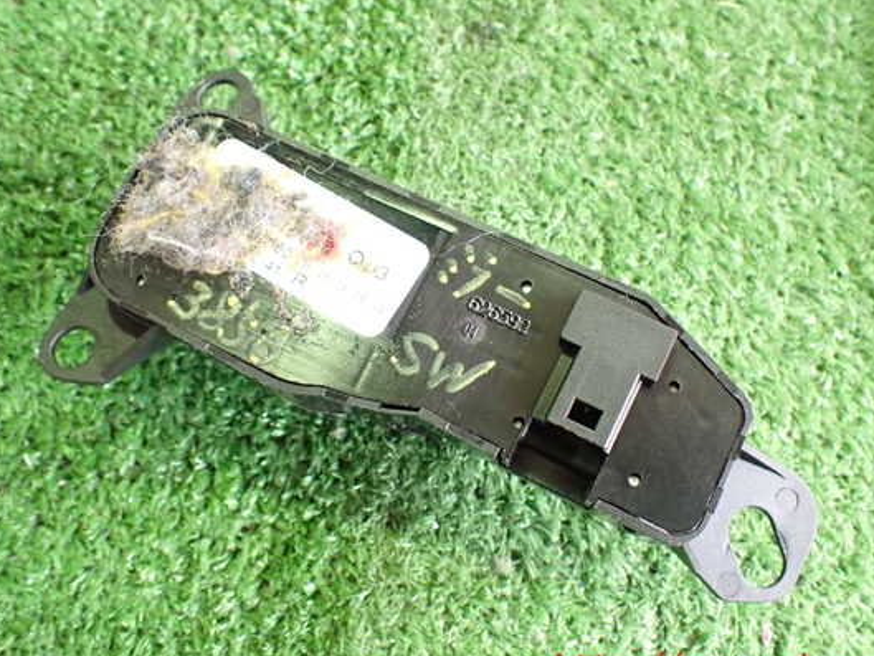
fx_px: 859
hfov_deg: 53.9
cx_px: 433
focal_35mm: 34
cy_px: 319
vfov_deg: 41.8
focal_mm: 5.4
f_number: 2.3
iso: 800
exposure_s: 1/50
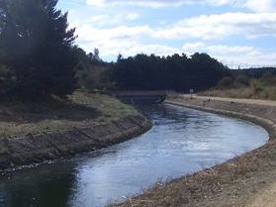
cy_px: 108
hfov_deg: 28.2
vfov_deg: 21.3
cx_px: 138
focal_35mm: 69
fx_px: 550
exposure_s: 1/1000
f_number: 4.3
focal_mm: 5.8
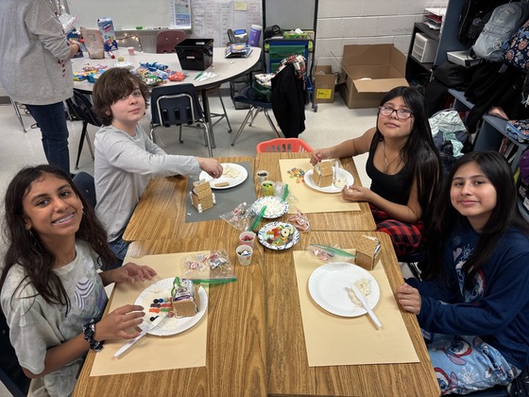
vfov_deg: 53.1
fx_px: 397
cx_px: 264
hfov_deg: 67.3
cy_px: 198
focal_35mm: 26
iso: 80
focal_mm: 5.96
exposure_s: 1/62
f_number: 1.6
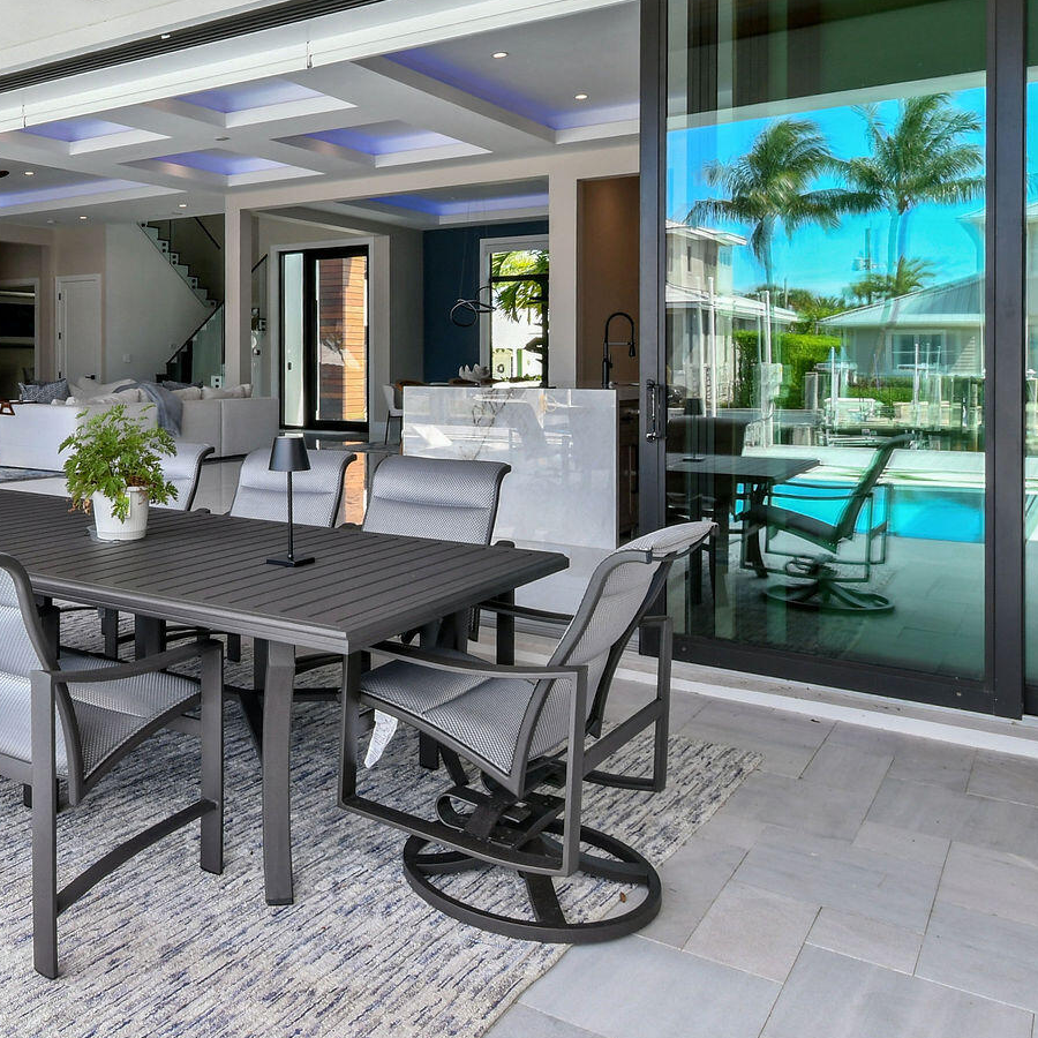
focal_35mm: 29
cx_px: 223
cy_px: 348
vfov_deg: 54.5
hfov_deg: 52.4
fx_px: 984
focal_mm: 10
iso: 125
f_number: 11
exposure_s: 1/15
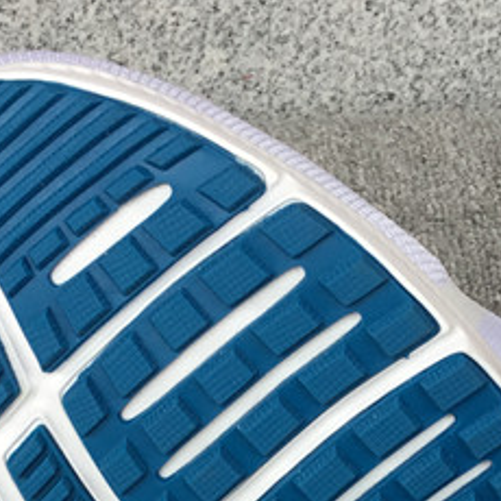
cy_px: 644
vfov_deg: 15.5
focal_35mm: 107
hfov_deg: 16.3
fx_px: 1752
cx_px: 253
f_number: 2.4
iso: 25
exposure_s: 1/120
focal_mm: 3.3
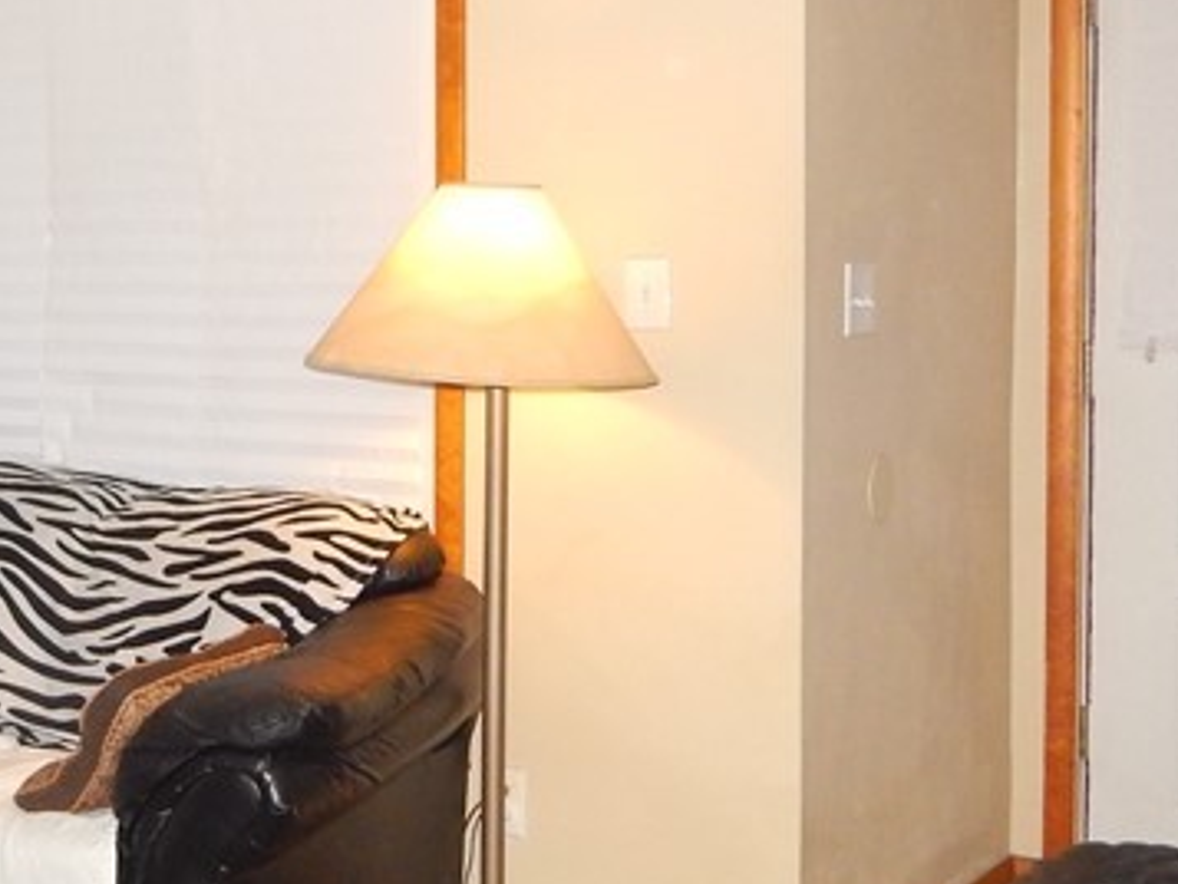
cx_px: -66
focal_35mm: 66
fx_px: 2247
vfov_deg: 22.2
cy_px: 343
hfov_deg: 27.3
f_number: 3
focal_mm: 4
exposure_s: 1/30
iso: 320
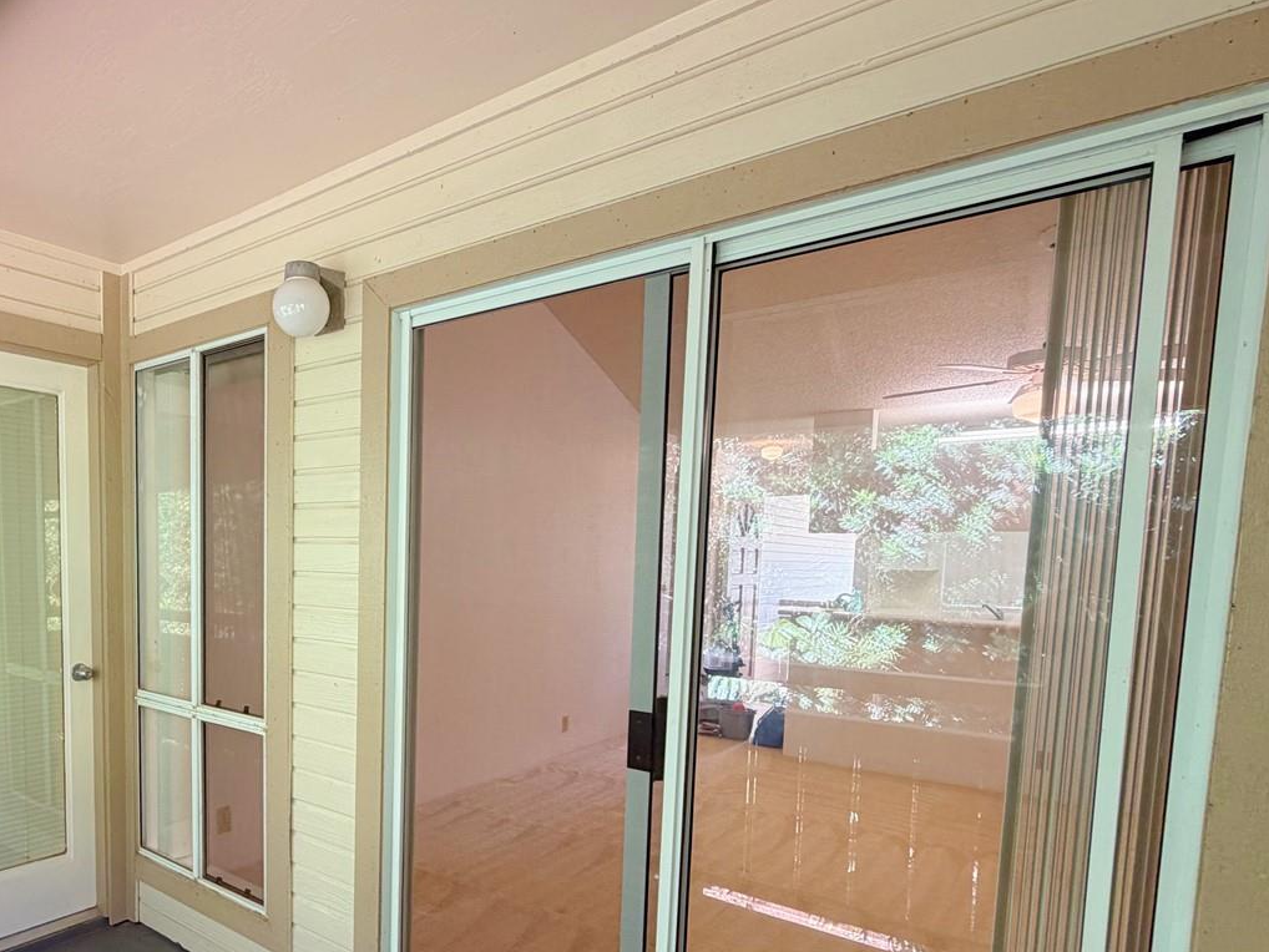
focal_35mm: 22
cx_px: 374
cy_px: 623
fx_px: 807
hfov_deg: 72.8
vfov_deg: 59.9
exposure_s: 1/120
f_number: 2.2
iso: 160
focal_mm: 2.22
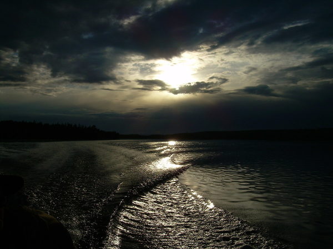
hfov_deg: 49.0
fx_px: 365
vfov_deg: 37.7
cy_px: 124
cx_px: 166
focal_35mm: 38
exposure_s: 1/2000
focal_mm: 6.3
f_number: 4.6
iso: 50
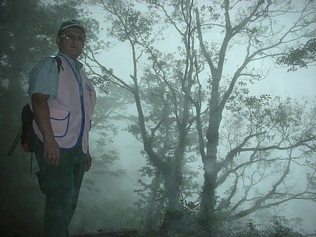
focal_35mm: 35
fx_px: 320
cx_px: 158
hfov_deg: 52.6
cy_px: 118
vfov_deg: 40.7
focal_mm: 5.8
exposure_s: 1/449
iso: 50
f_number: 3
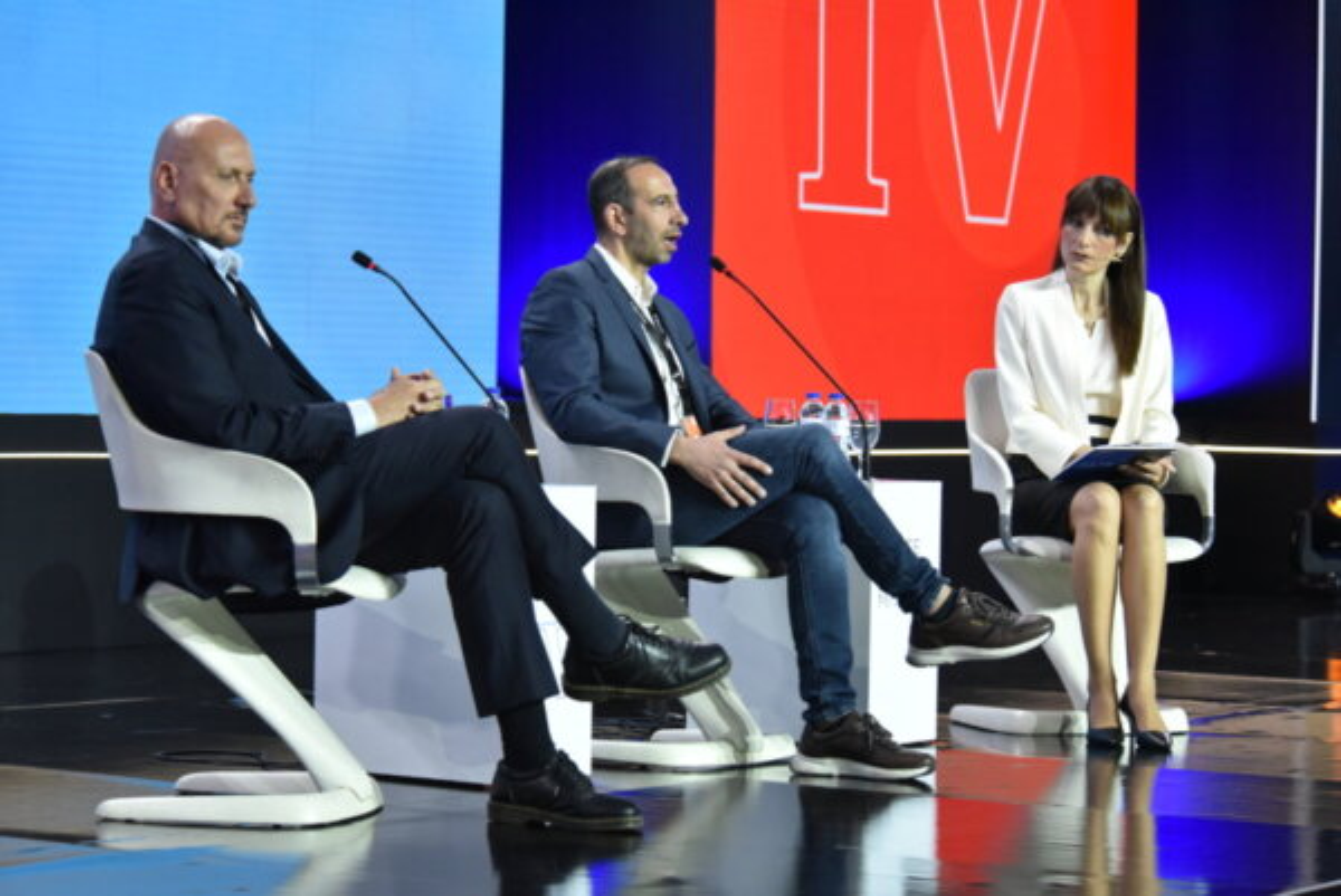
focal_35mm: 105
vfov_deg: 13.1
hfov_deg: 19.4
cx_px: 670
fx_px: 3914
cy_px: 448
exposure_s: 1/500
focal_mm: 105
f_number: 5.6
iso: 4000
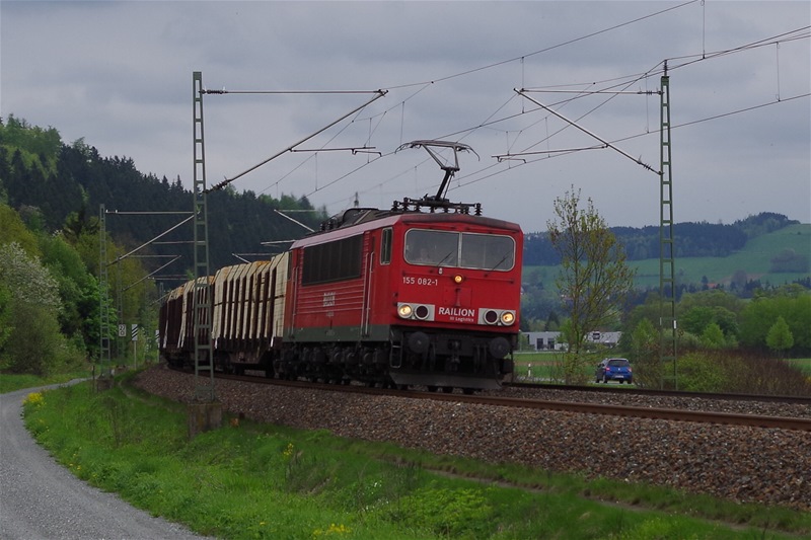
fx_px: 1171
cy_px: 270
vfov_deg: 26.0
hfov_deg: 38.2
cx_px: 406
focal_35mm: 52
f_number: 6.3
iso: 200
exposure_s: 1/1000
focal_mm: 35
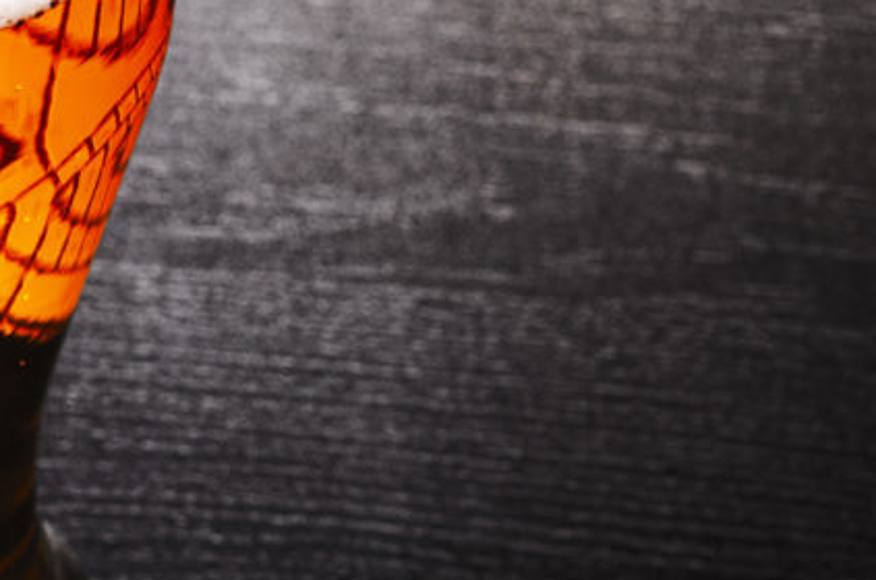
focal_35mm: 254
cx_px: 313
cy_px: 236
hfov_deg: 8.1
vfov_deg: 5.4
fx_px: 6167
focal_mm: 70
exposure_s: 1/160
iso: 100
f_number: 9
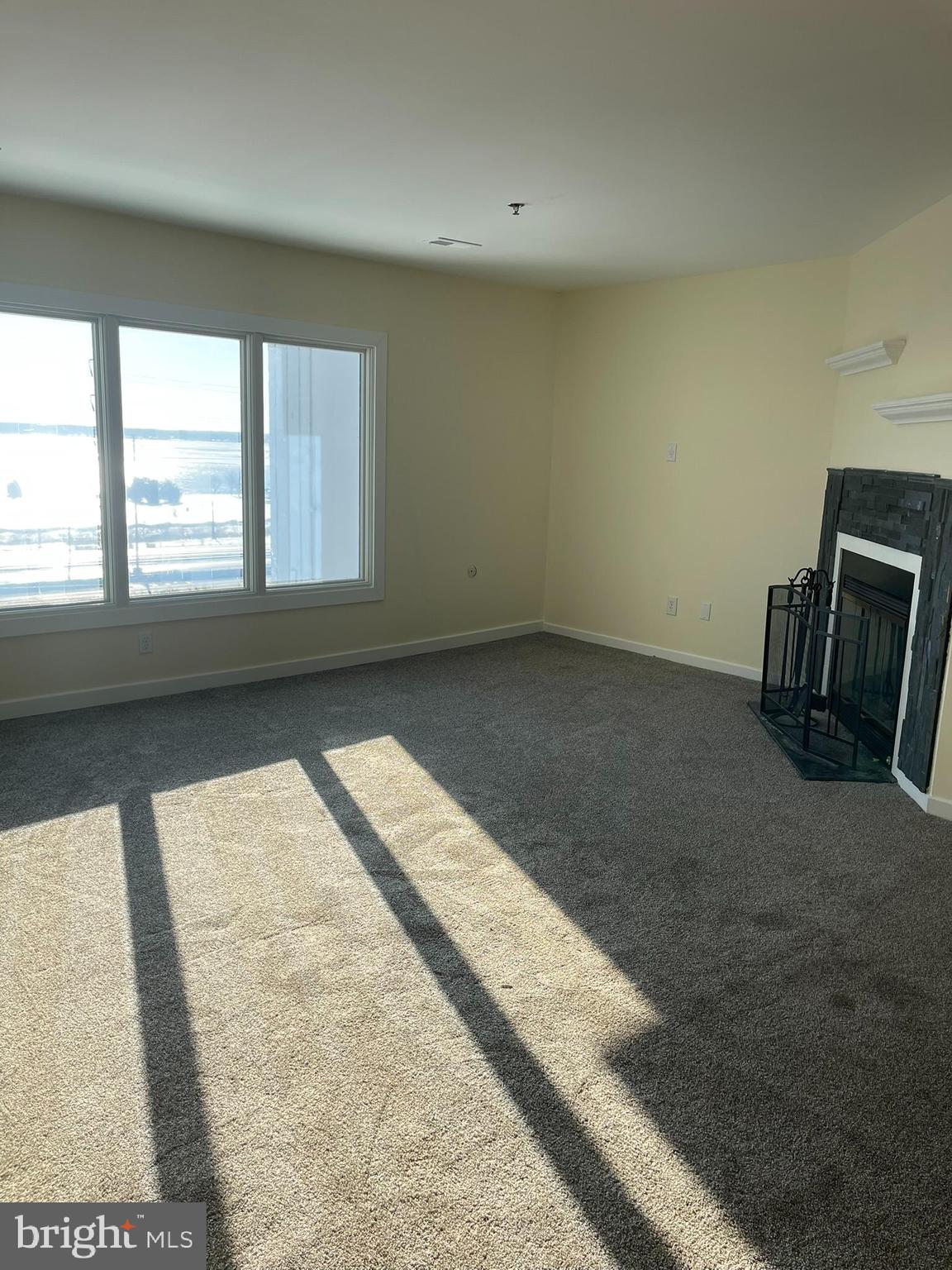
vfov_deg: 69.4
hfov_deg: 54.9
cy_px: 635
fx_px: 917
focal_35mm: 25
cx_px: 476
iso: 32
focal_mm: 5.1
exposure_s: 1/953
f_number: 1.6
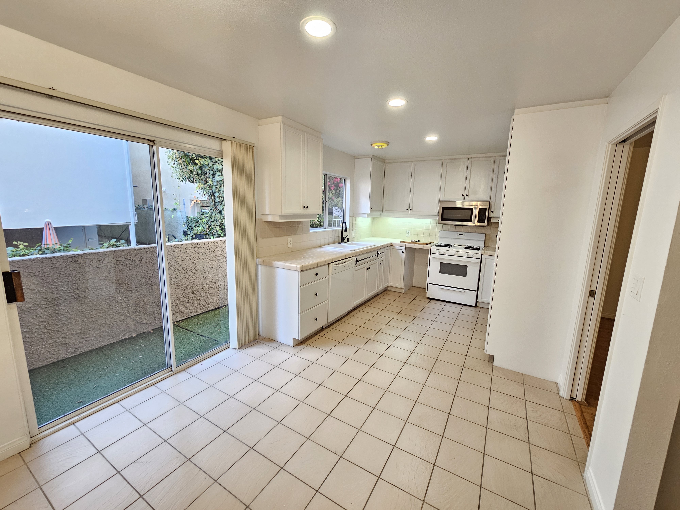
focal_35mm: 13
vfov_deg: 89.9
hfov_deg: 106.2
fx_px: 255
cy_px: 255
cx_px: 340
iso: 200
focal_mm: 2.2
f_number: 2.2
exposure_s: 1/60
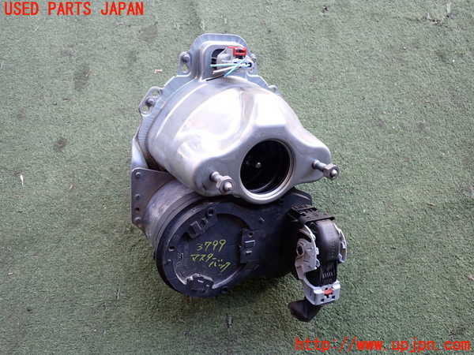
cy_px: 178
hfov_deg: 60.0
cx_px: 237
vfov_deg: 46.8
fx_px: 411
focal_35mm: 30
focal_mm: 5.4
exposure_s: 1/100
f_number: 2.3
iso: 200
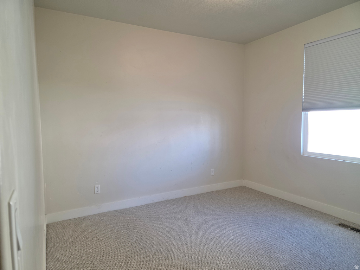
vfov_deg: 58.9
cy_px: 135
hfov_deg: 73.9
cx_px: 180
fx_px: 239
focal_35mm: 23
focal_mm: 6.3
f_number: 1.7
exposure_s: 1/120
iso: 250
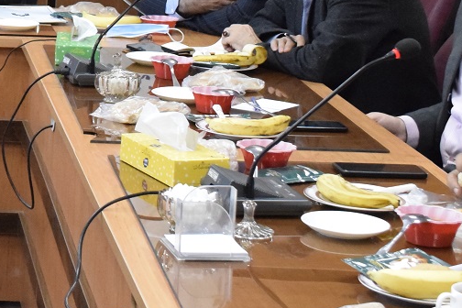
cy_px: -89
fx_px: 1720
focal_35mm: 134
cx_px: -146
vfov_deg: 10.0
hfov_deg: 14.6
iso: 5000
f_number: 7.1
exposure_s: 1/200
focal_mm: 30
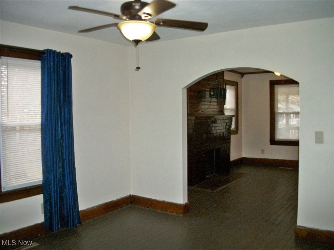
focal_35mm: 32
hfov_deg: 56.8
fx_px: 309
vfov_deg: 44.2
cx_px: 167
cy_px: 125
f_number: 2.9
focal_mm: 5.7
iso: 160
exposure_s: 1/125
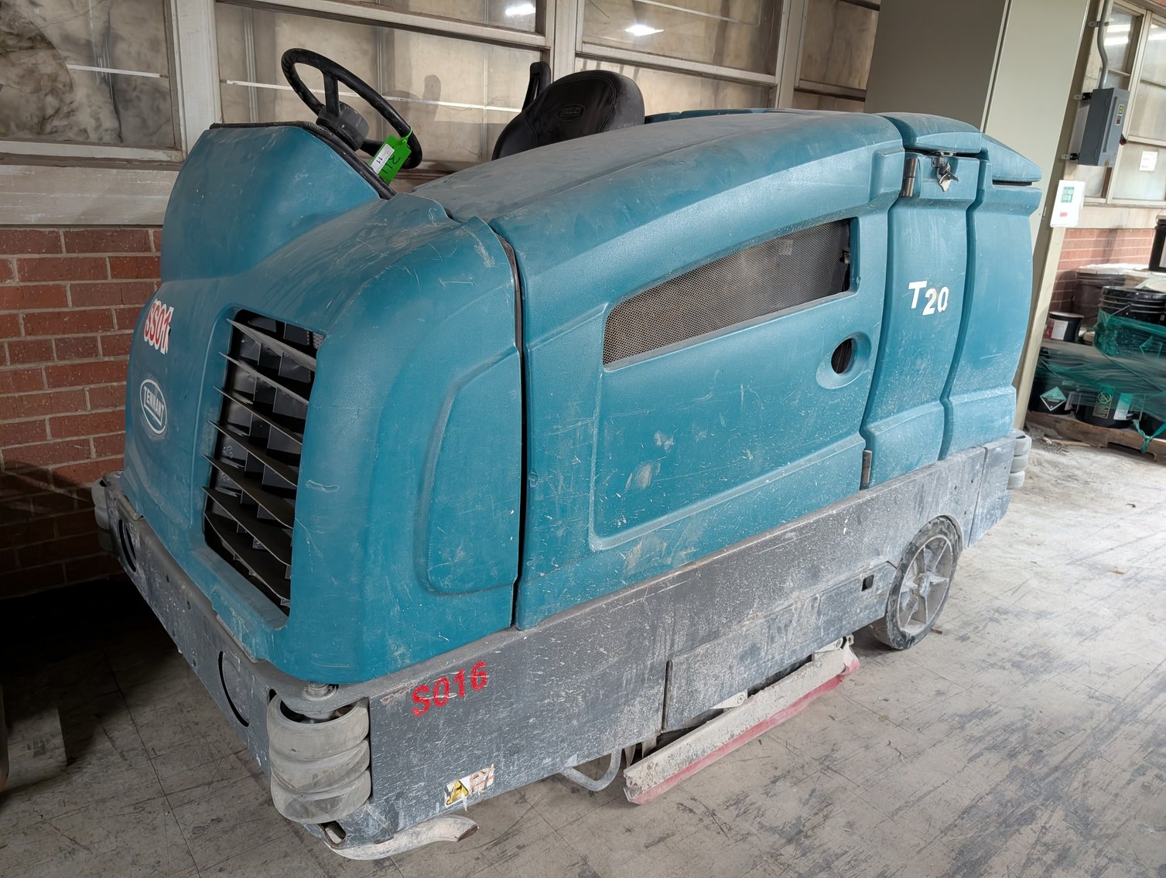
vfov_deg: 56.9
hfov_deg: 71.5
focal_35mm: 24
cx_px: 583
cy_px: 439
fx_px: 810
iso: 1045
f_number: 1.68
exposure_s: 1/24
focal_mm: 6.9
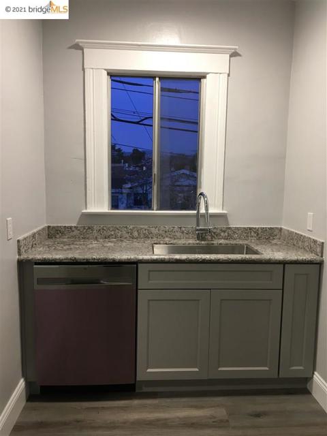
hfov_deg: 48.2
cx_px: 164
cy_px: 218
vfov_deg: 61.7
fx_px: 365
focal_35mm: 29
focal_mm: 4.15
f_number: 2.2
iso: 100
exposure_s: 1/33
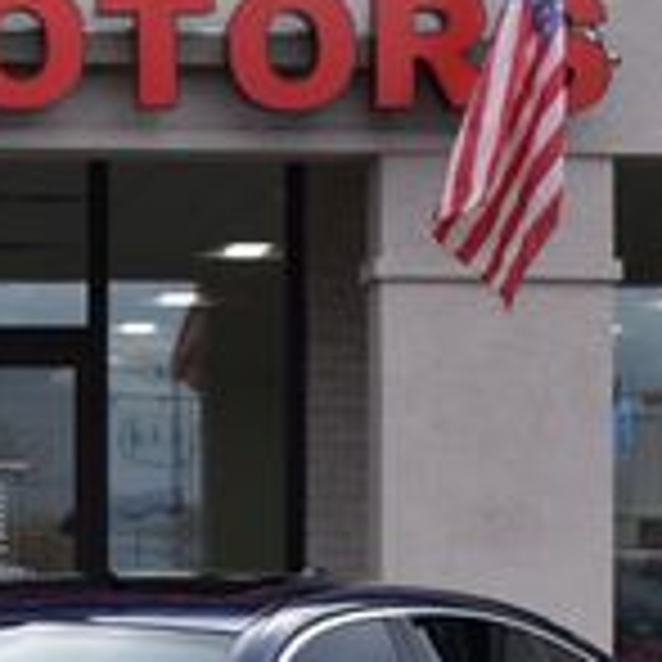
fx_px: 3116
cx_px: -99
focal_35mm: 144
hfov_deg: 11.9
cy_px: 698
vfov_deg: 12.0
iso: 400
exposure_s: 1/200
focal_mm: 26
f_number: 10
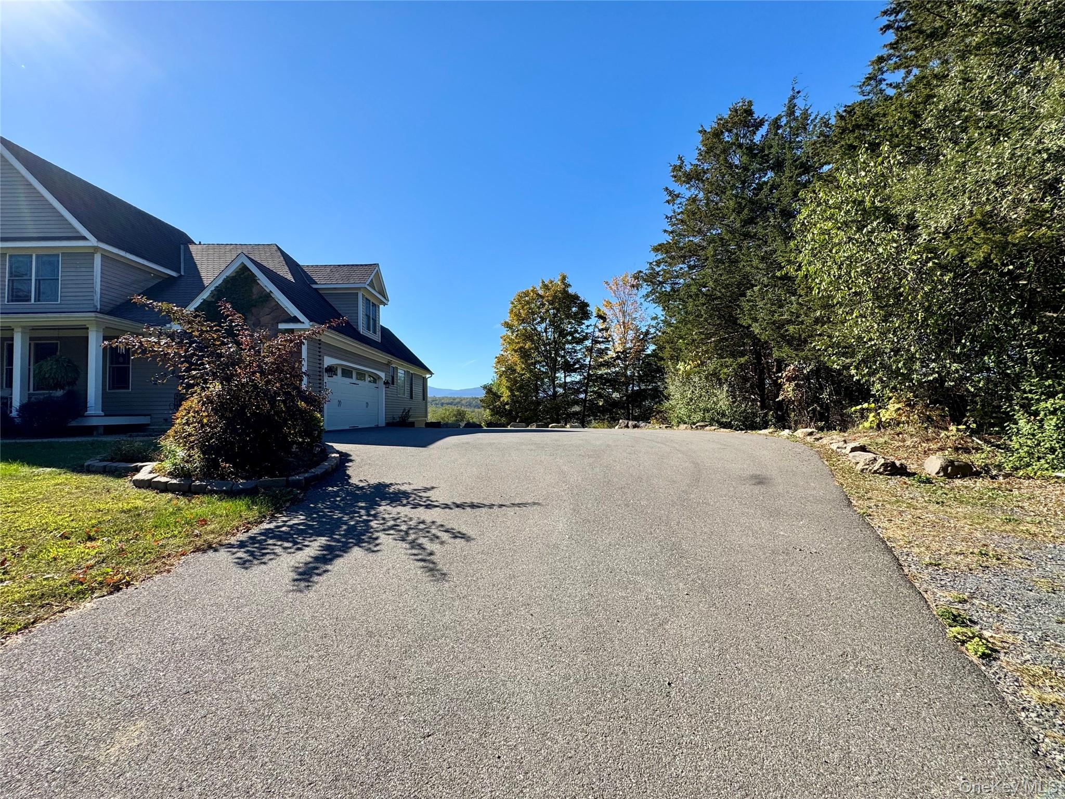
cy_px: 400
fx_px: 431
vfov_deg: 85.7
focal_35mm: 14
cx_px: 532
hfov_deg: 102.1
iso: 50
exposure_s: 1/1395
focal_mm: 2.22
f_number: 2.2
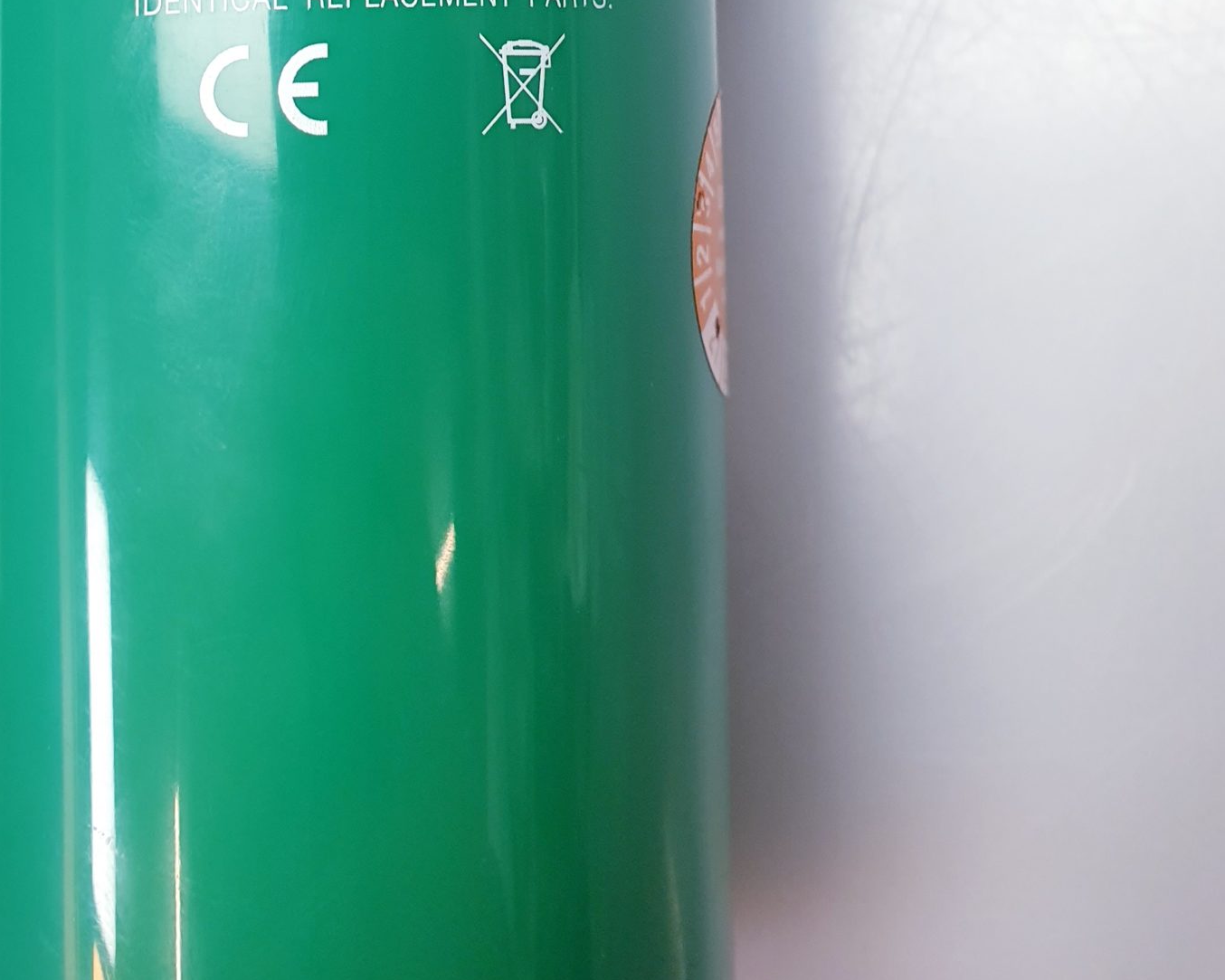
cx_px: 387
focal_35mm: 48
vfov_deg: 28.0
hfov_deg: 38.3
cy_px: -154
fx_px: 1740
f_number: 2.4
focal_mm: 4.3
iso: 160
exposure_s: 1/50
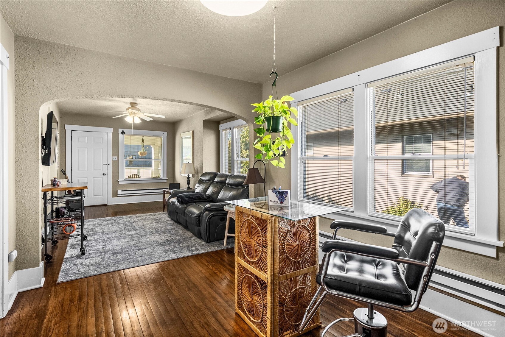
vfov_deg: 70.5
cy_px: 168
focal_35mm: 17
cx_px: 252
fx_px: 239
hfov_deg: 93.2
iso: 1000
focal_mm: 17
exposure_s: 1/20
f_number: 7.1
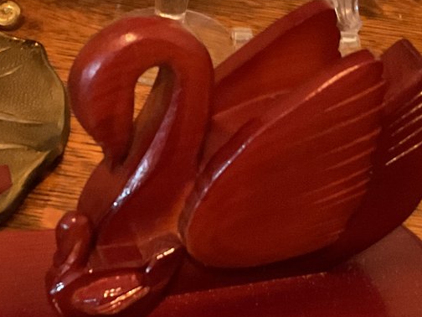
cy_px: 187
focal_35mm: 87
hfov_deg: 22.4
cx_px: 145
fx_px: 1061
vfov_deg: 17.0
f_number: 1.8
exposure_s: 1/30
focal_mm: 3
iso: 500
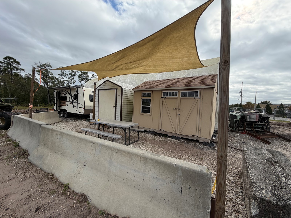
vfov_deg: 85.7
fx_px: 118
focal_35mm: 14
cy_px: 109
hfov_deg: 102.1
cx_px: 146
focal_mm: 2.22
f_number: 2.2
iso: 32
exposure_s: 1/955
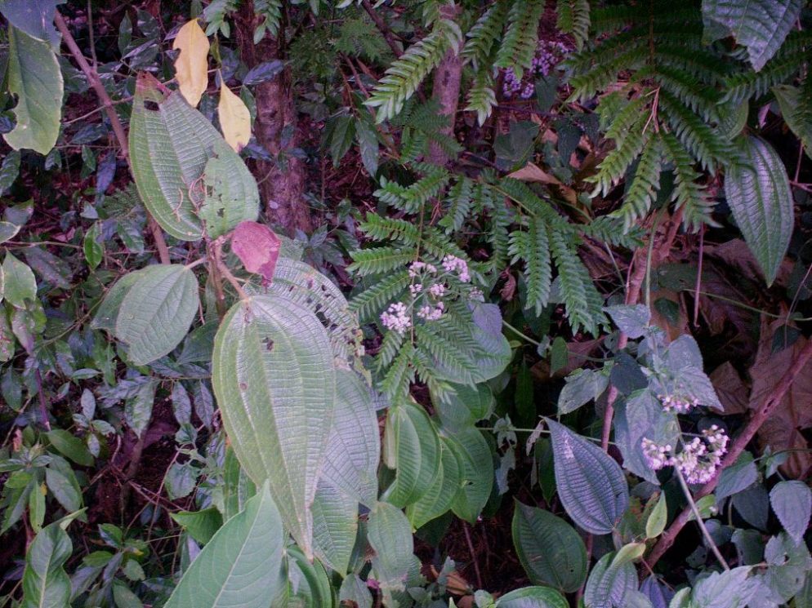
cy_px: 304
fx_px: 844
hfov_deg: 51.4
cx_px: 406
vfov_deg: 39.6
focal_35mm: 36
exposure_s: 1/11.4
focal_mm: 6
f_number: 4.5
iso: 140
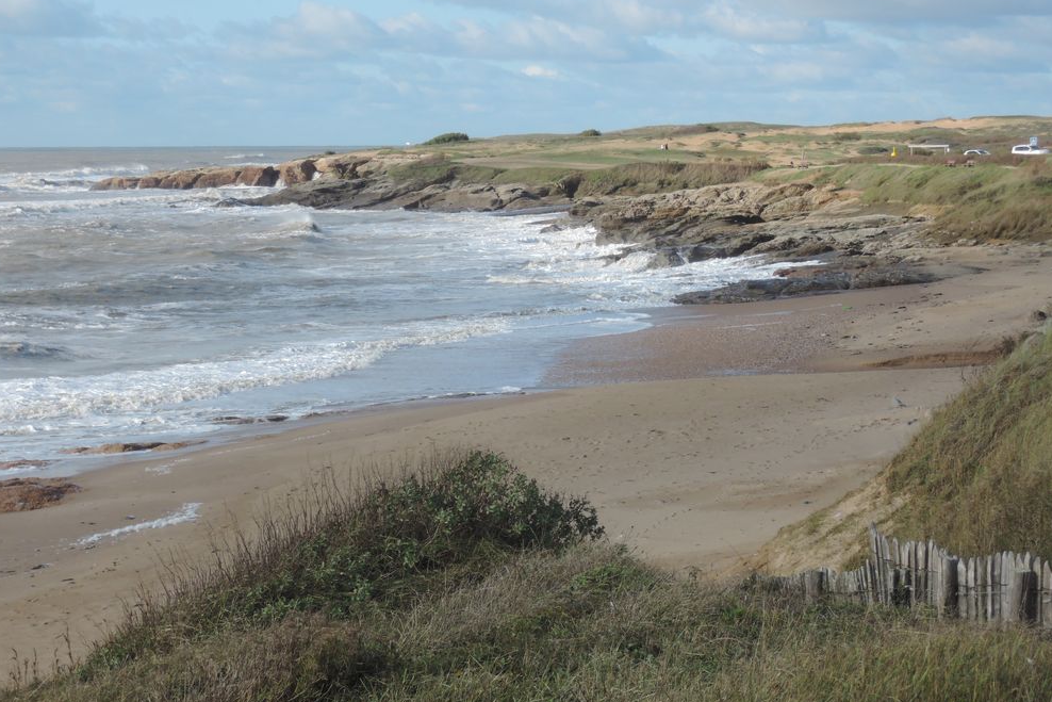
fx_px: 2922
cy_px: 348
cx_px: 523
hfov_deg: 20.4
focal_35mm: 100
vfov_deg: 13.7
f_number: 6.3
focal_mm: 20.2
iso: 250
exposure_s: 1/125
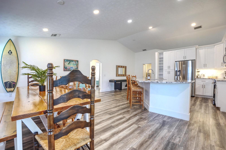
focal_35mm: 15
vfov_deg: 77.2
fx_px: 94
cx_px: 113
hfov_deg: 100.4
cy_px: 75
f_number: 5
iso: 1250
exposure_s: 1/25
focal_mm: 10
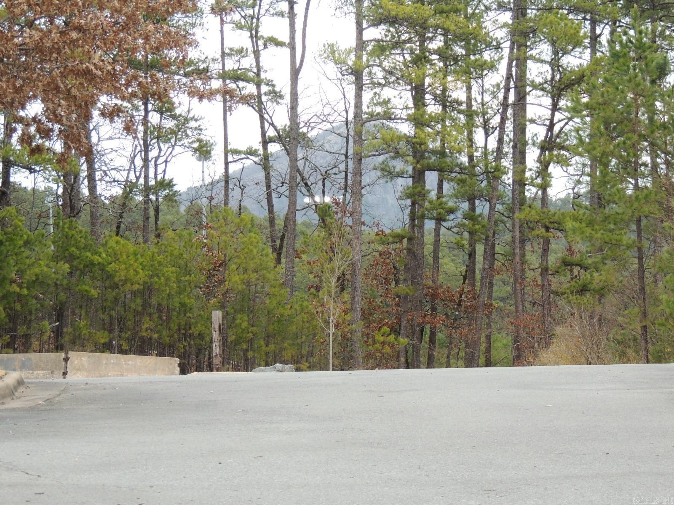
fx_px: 2823
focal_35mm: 145
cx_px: 337
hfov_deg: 13.6
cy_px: 252
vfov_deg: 10.2
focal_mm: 25.8
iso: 360
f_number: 4.4
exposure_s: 1/125
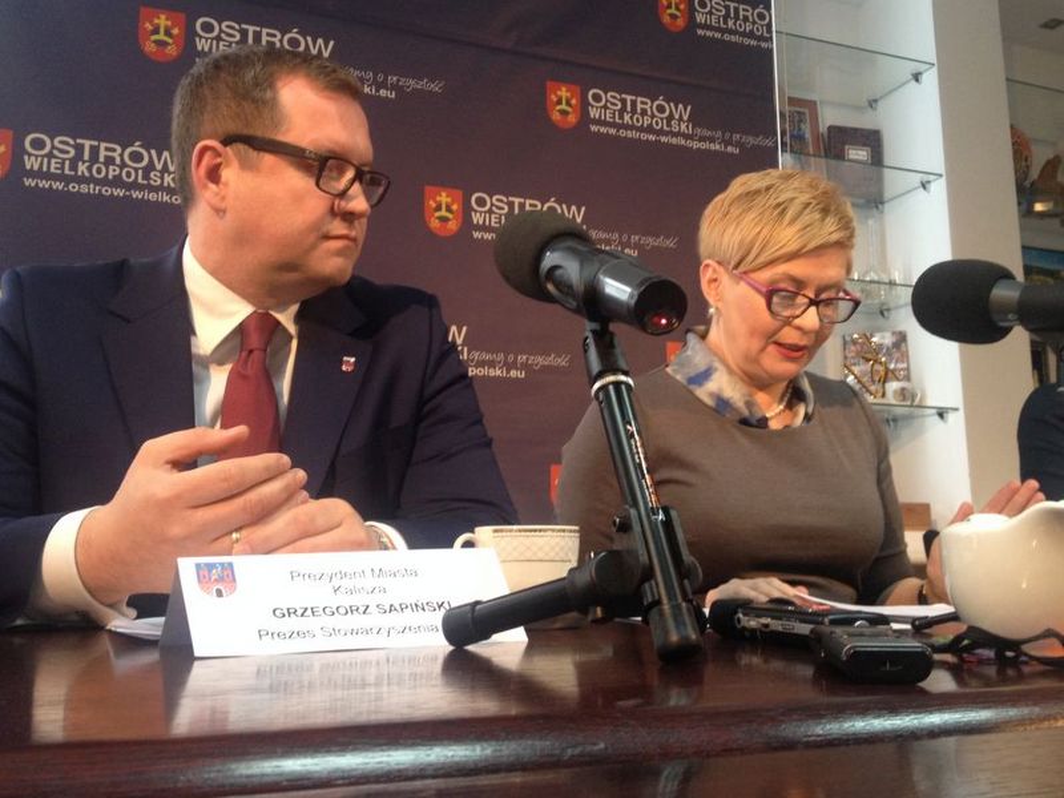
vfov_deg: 40.7
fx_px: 1076
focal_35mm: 35
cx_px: 532
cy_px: 399
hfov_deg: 52.6
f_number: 2.4
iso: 125
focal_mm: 4.28
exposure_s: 1/20
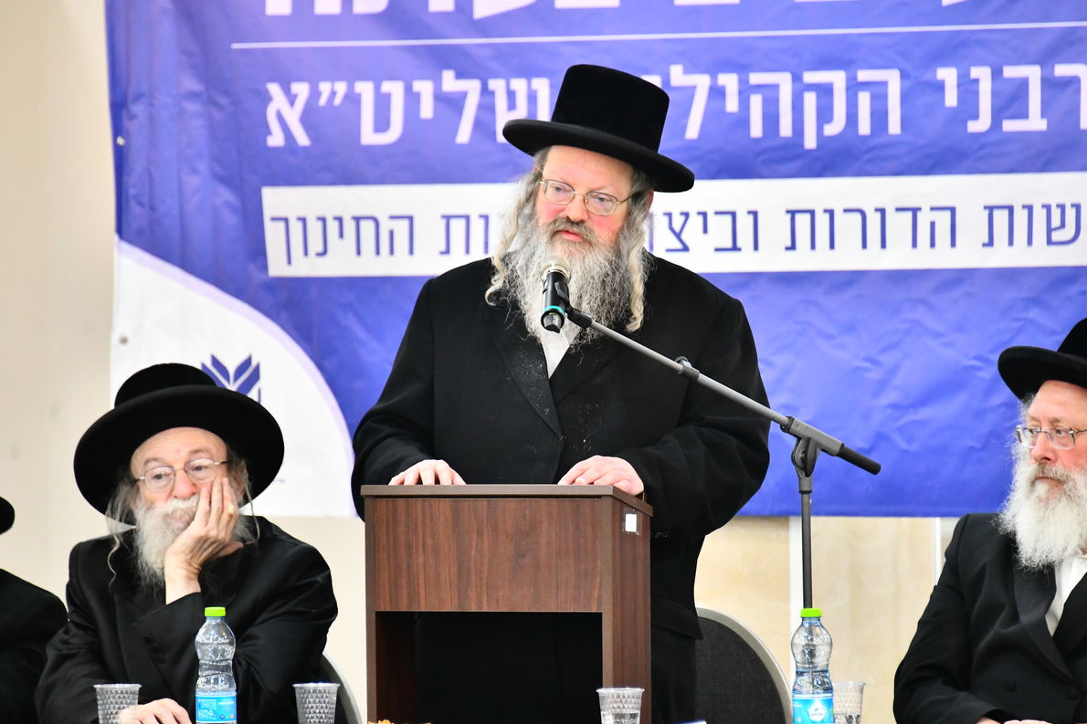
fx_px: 8875
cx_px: 604
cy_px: 391
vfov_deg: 4.7
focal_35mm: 294
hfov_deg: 7.0
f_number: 5.6
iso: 3200
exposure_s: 1/100
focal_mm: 250
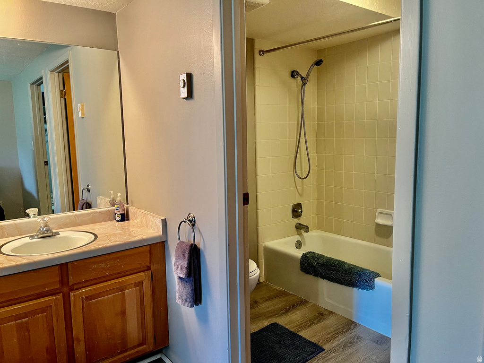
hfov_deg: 67.3
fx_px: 364
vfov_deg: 53.1
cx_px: 242
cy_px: 182
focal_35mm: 26
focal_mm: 5.1
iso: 125
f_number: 1.6
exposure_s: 1/60
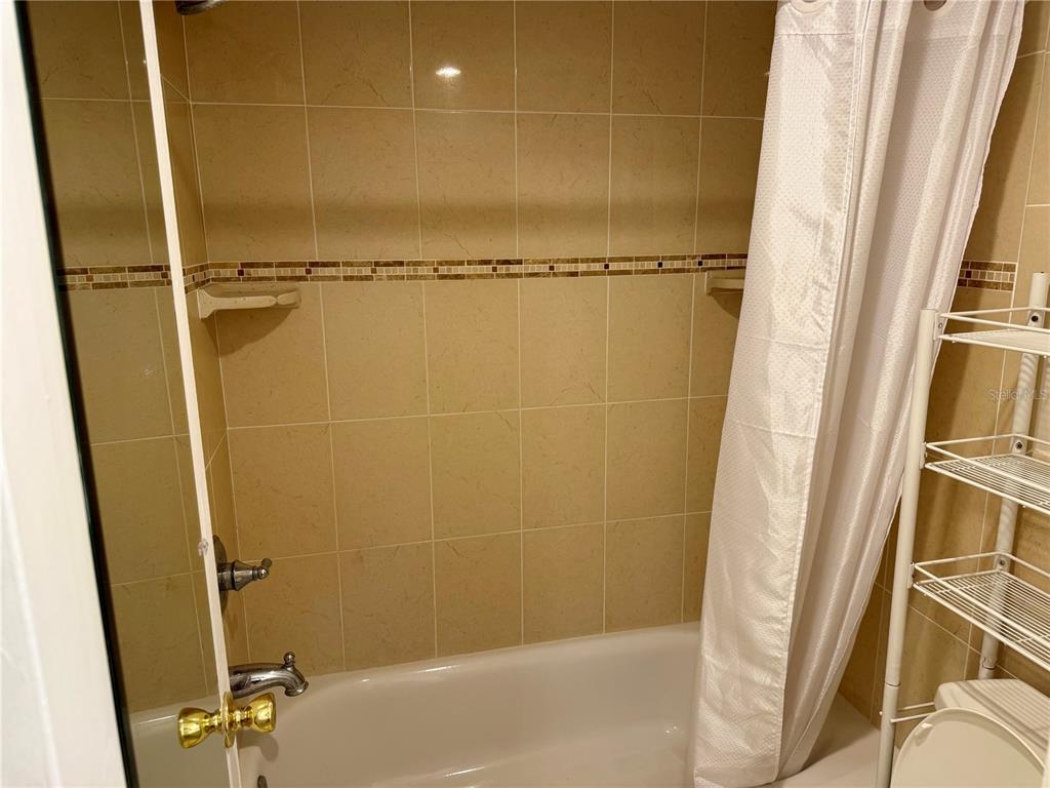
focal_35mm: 24
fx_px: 728
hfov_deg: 71.6
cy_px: 394
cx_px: 525
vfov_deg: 56.8
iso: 100
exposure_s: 1/60
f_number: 1.78
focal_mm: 6.76
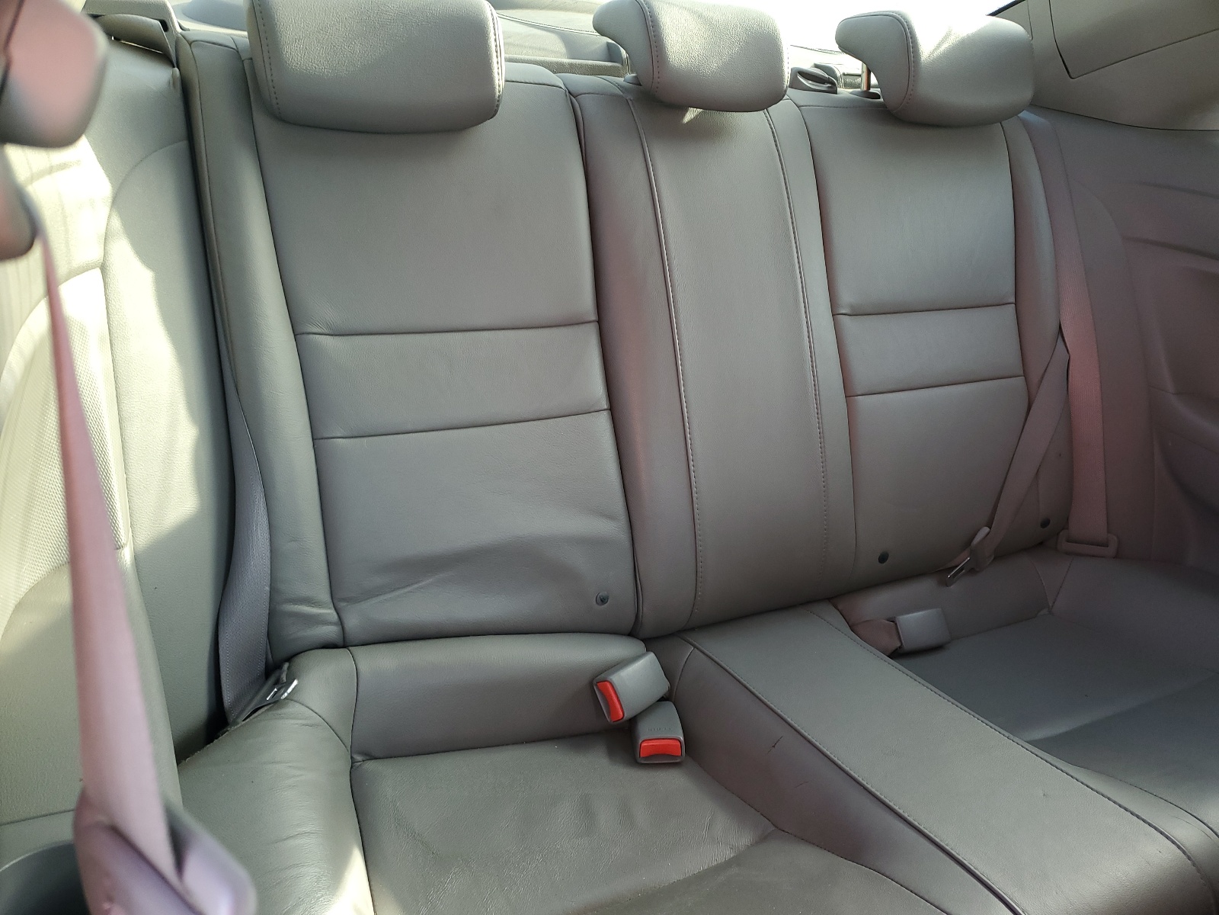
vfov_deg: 53.1
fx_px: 916
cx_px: 610
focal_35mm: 26
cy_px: 458
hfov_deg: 67.3
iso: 58
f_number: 1.5
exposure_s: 1/60.2
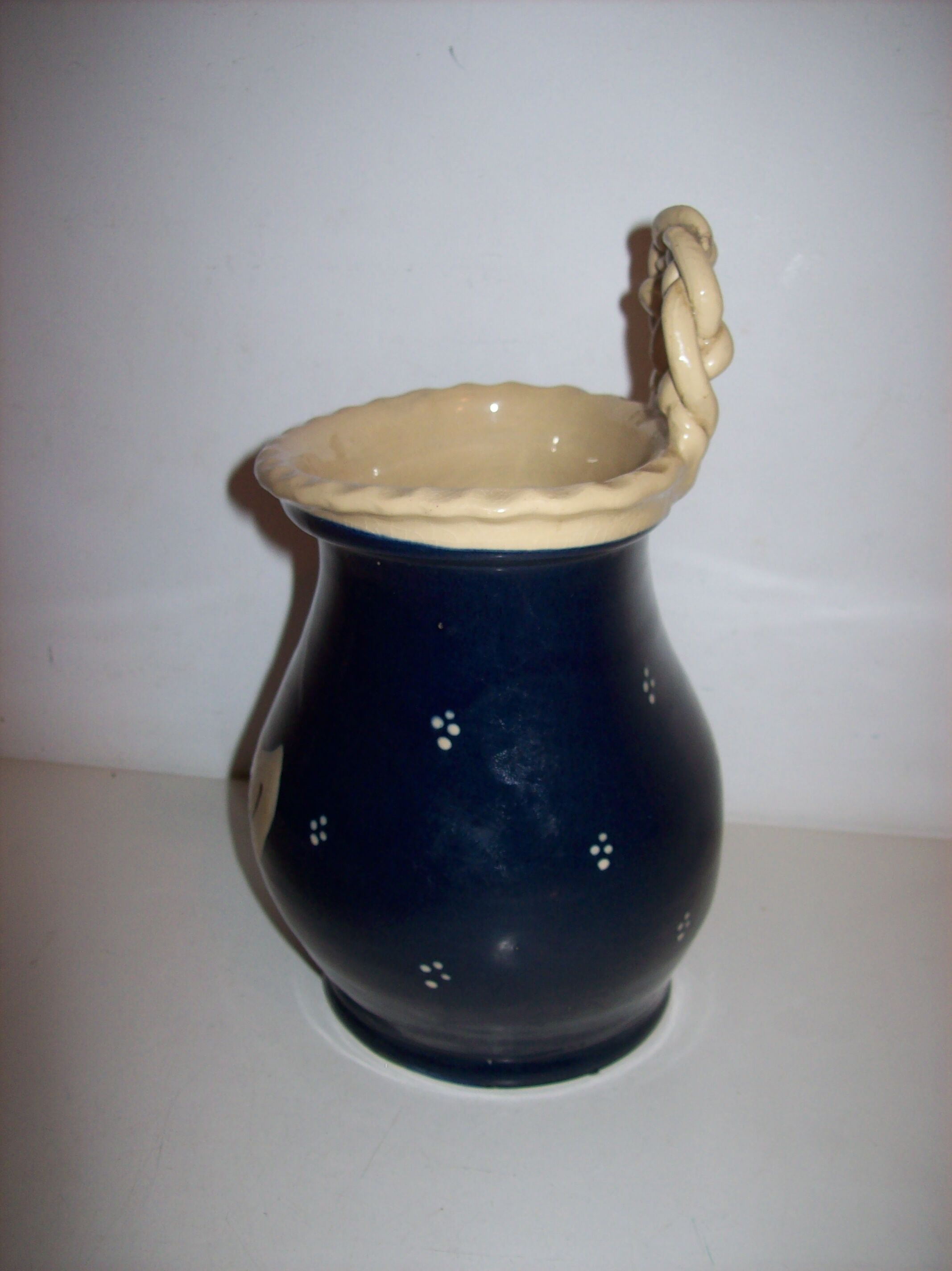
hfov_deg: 39.6
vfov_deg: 51.4
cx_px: 476
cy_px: 636
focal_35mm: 36
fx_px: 1321
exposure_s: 1/64
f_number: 2.7
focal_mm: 6
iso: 80
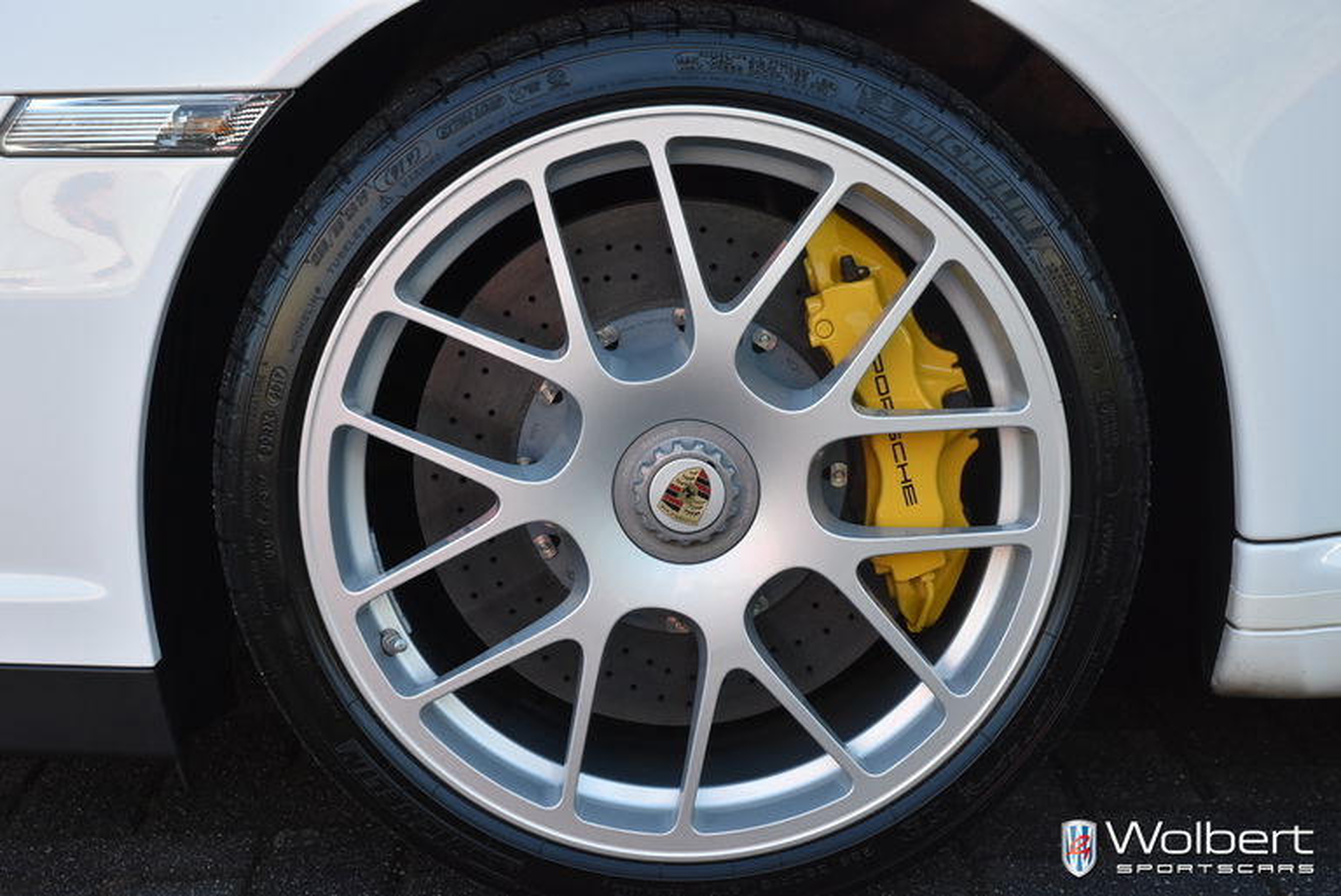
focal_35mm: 75
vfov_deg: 18.2
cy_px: 448
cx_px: 670
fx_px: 2795
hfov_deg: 27.0
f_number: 8
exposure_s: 1/250
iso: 800
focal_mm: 50
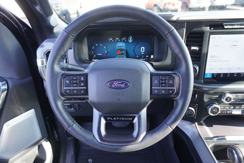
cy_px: 82
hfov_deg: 73.7
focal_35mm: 24
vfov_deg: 53.2
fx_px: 163
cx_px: 122
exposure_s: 1/60
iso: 200
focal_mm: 16
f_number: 4
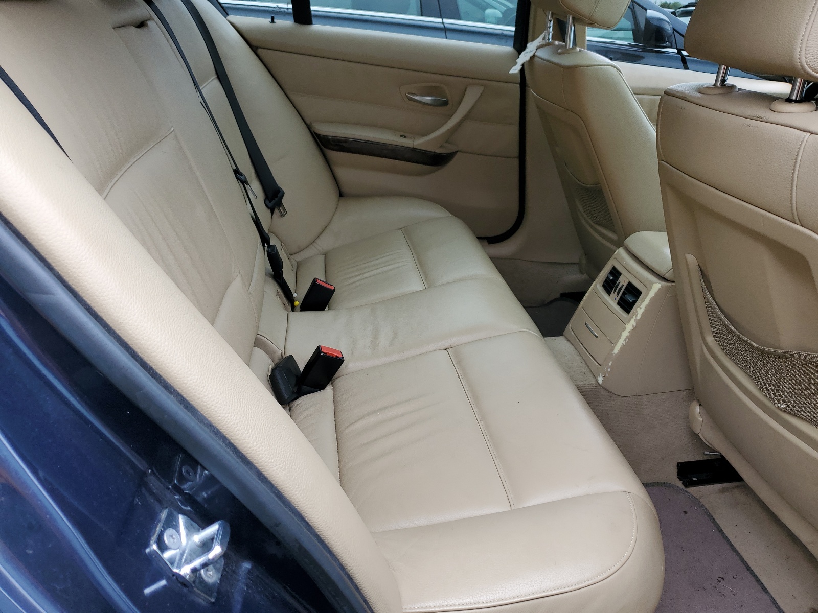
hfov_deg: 67.3
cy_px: 306
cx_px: 409
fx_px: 614
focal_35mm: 26
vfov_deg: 53.1
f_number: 1.5
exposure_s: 1/217
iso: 50
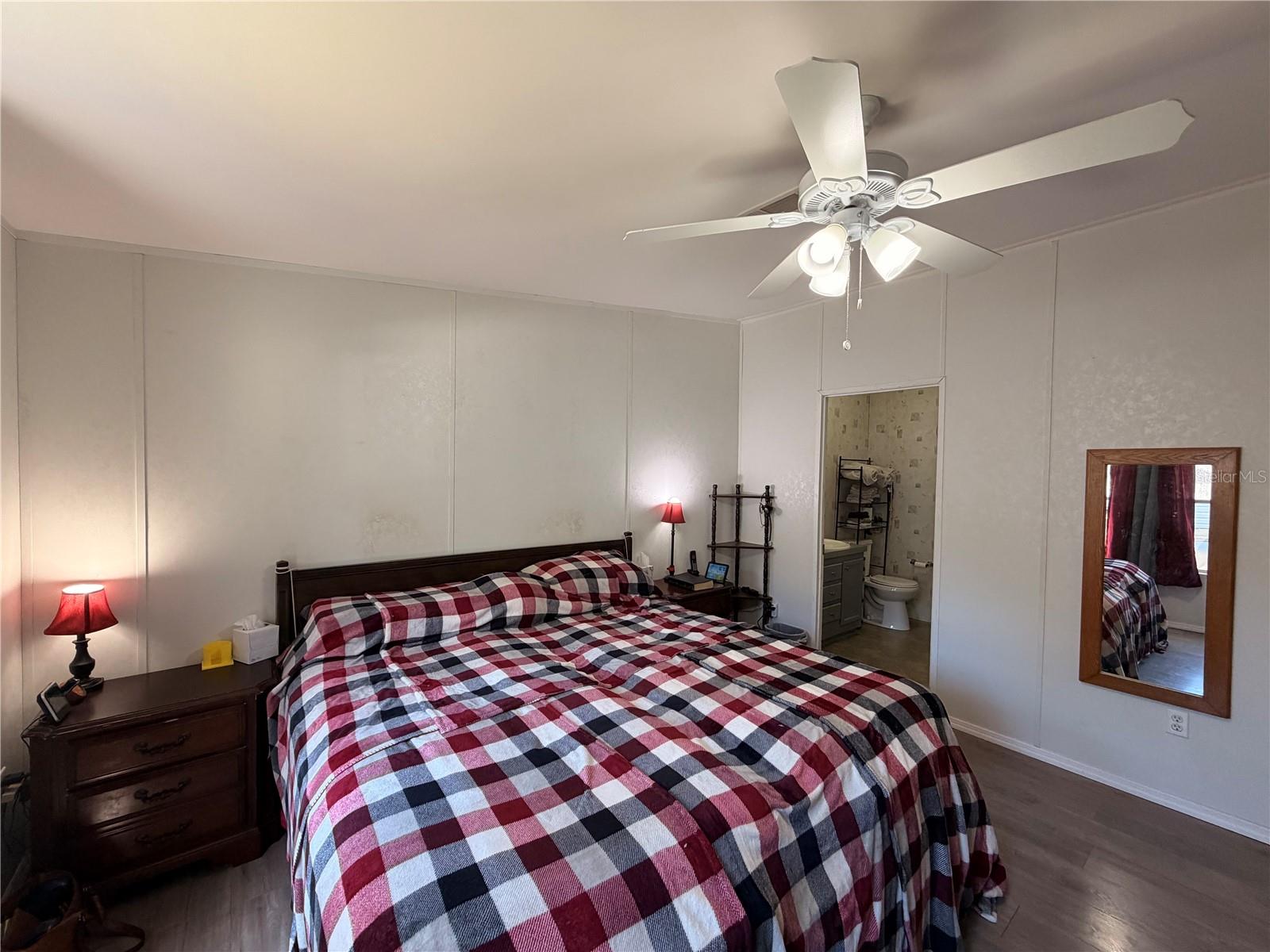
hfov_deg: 102.1
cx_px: 635
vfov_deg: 85.7
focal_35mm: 14
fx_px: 514
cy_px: 476
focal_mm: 2.22
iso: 200
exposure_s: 1/120
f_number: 2.2
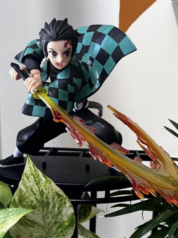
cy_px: 119
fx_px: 178
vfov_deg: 67.3
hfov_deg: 53.0
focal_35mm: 26
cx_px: 89
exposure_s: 1/50
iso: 250
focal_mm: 5.1
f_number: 1.6
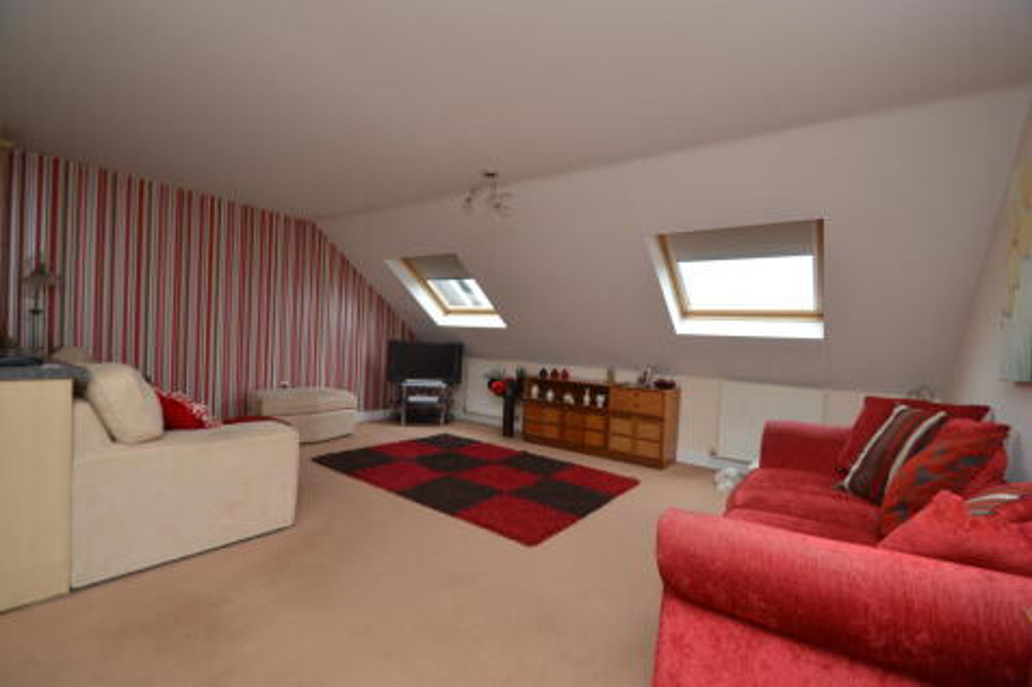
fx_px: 430
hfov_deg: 100.4
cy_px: 344
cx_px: 516
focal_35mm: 15
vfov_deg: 77.3
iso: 100
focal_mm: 10
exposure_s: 1/60
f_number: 4.5
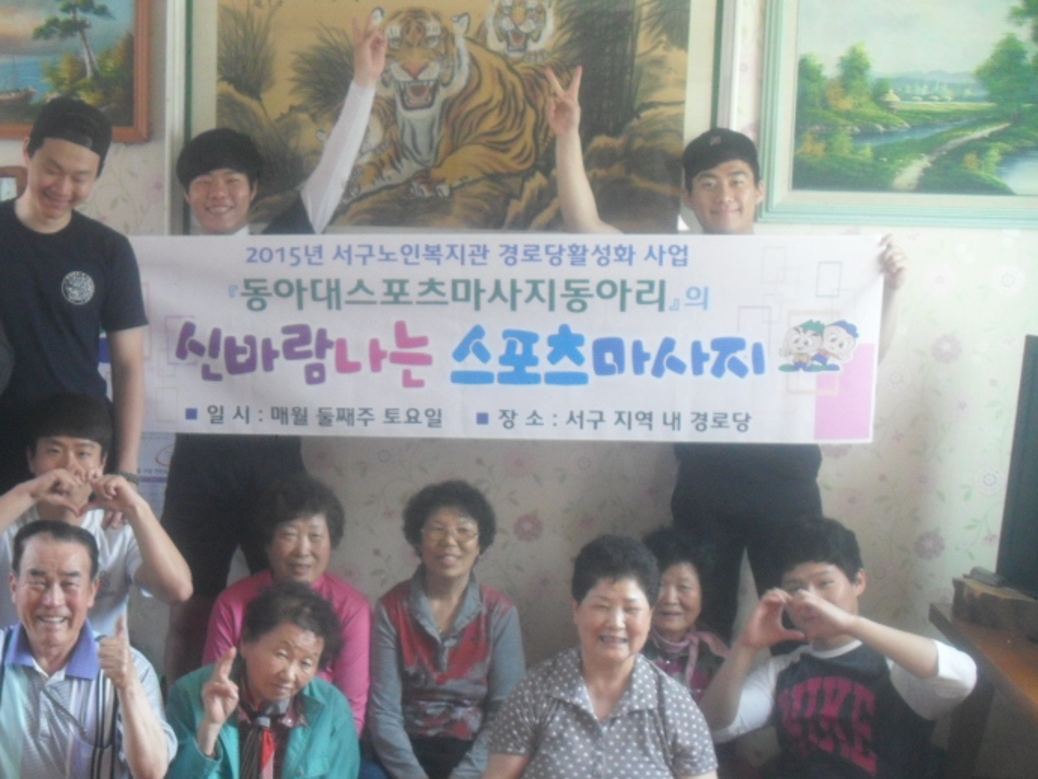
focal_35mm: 52
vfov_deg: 27.8
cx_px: 312
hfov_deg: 36.3
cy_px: 532
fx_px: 1560
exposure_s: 1/30
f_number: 2.8
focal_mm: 6.2
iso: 200
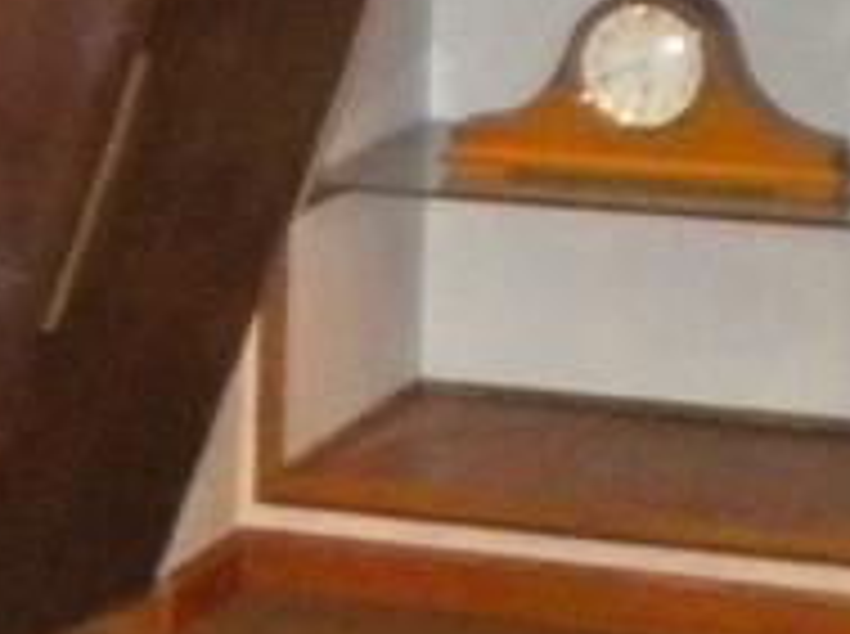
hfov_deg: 9.4
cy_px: 396
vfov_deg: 7.8
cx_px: -1151
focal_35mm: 190
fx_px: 4657
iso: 800
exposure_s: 1/30
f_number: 3.1
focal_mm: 6.3
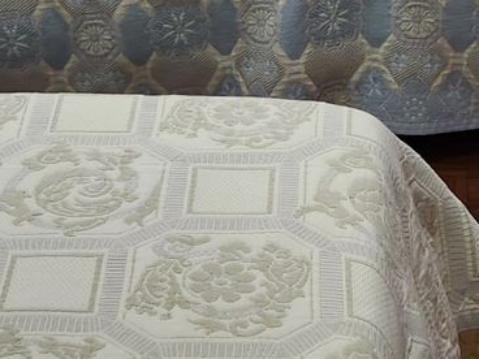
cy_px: -333
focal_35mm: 120
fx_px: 1661
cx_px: 335
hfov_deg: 16.4
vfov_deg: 11.3
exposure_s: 1/120
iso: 160
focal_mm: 5.4
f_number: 1.8
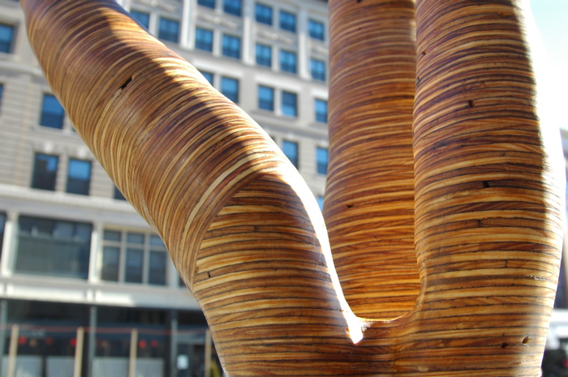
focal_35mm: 36
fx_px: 567
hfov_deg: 53.2
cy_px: 188
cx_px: 284
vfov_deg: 36.8
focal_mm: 24
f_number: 6.3
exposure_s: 1/160
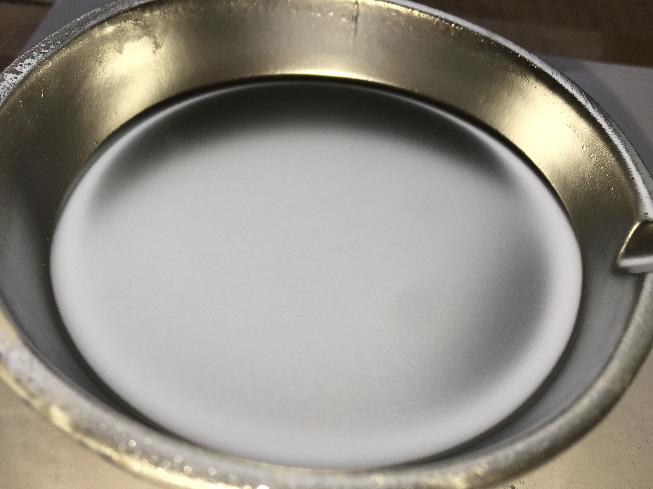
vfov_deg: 48.2
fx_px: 547
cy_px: 244
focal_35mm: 29
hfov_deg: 61.7
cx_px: 326
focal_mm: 4.15
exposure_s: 1/1319
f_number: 2.2
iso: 32
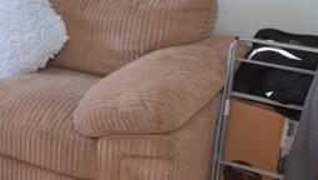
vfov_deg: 18.8
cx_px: -10
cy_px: 17
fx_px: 532
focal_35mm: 63
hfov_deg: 30.6
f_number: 4.5
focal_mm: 10
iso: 800
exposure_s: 1/80
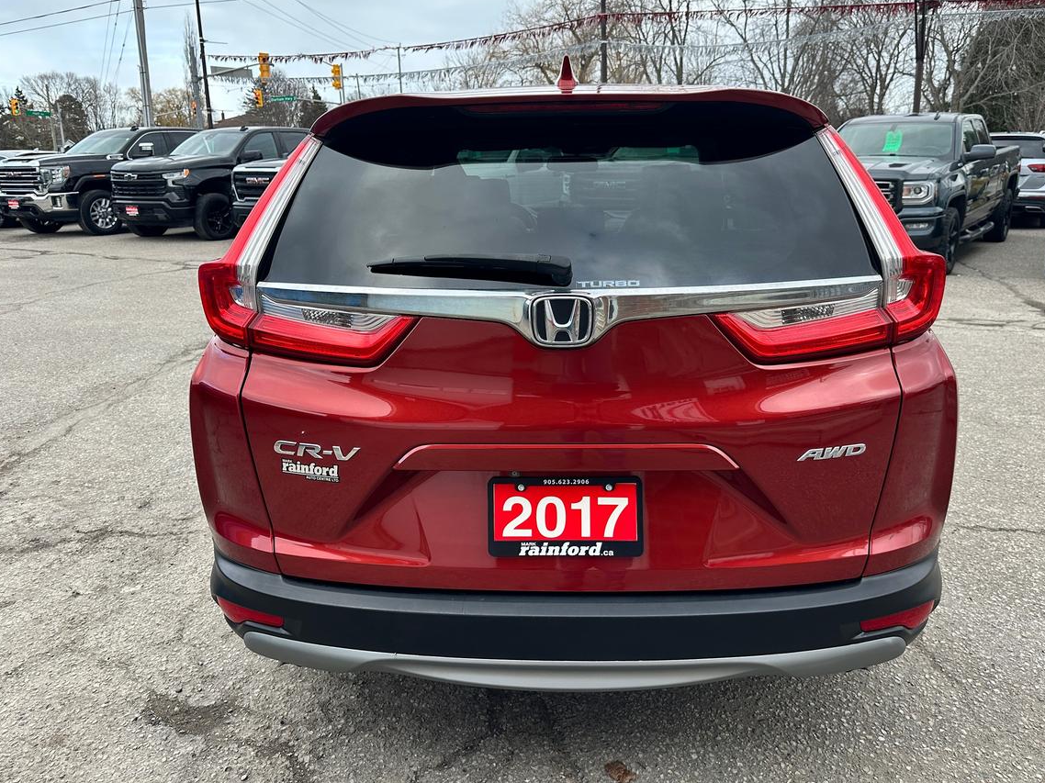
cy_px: 358
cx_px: 552
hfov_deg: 65.3
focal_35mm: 27
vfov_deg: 51.3
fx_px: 815
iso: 80
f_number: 1.78
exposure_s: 1/361
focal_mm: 6.86
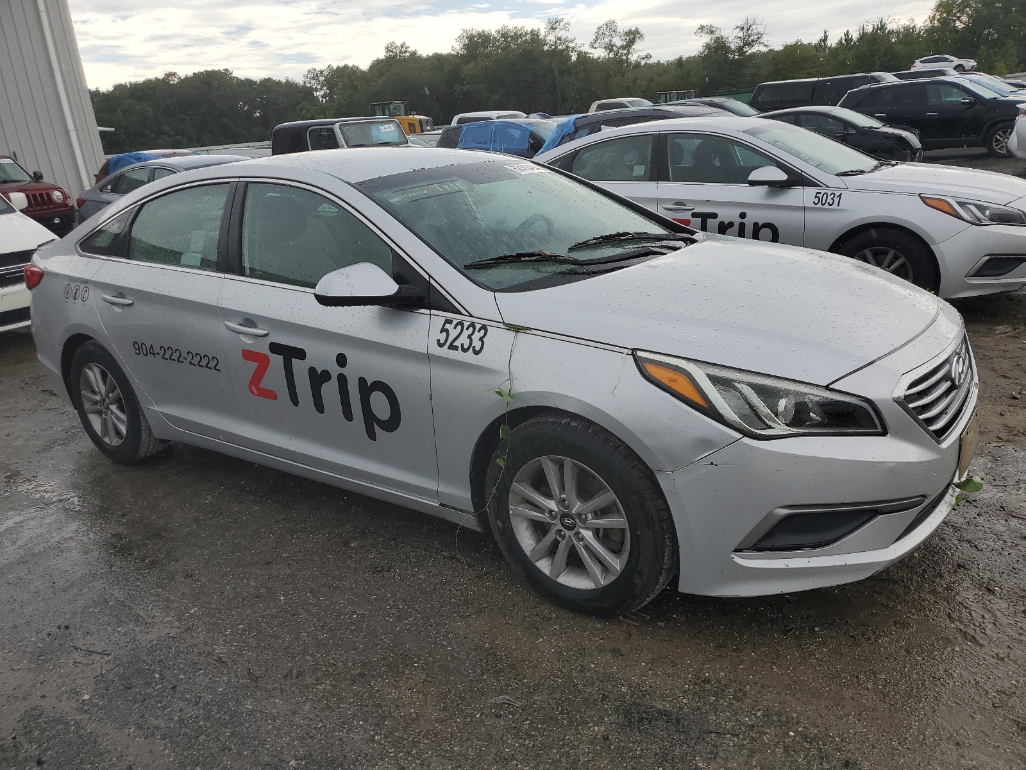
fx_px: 771
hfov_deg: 67.3
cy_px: 385
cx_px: 513
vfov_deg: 53.1
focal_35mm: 26
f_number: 1.5
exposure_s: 1/1000
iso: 50
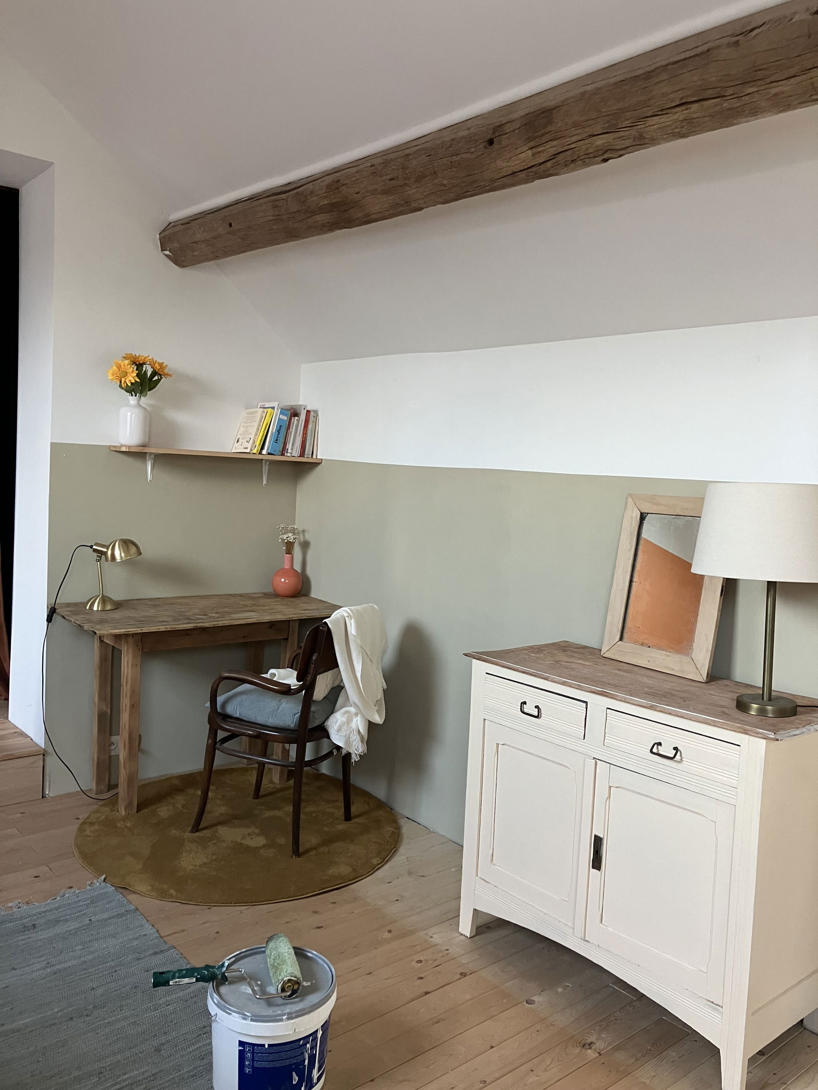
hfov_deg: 49.7
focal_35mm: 28
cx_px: 409
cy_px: 545
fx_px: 882
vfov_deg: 63.4
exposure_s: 1/60
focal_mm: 3.99
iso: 125
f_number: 1.8
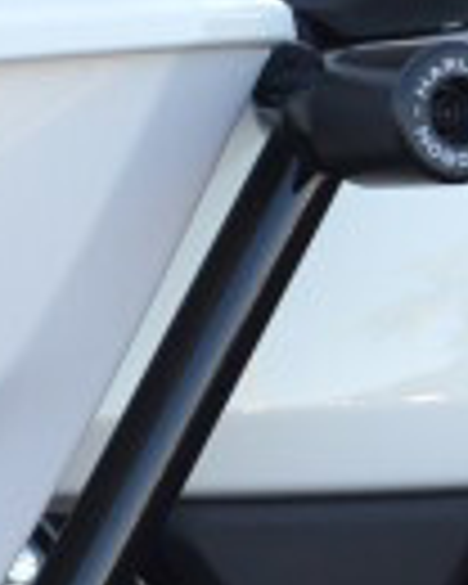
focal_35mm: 338
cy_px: 126
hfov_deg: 4.6
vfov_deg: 5.7
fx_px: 5852
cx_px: 364
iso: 180
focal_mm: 26
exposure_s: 1/125
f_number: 5.6
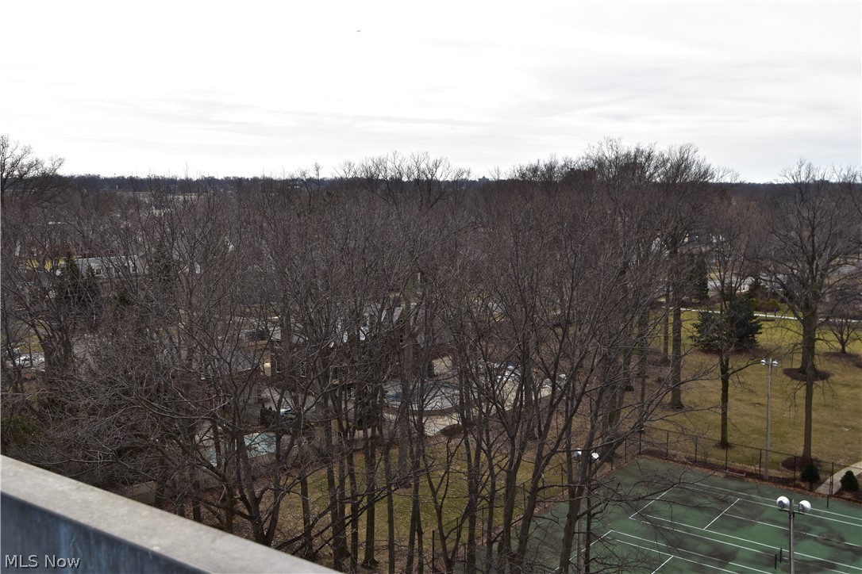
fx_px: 862
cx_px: 431
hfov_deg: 53.1
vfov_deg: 36.9
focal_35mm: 36
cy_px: 287
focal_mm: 24
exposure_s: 1/200
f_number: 10
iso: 180
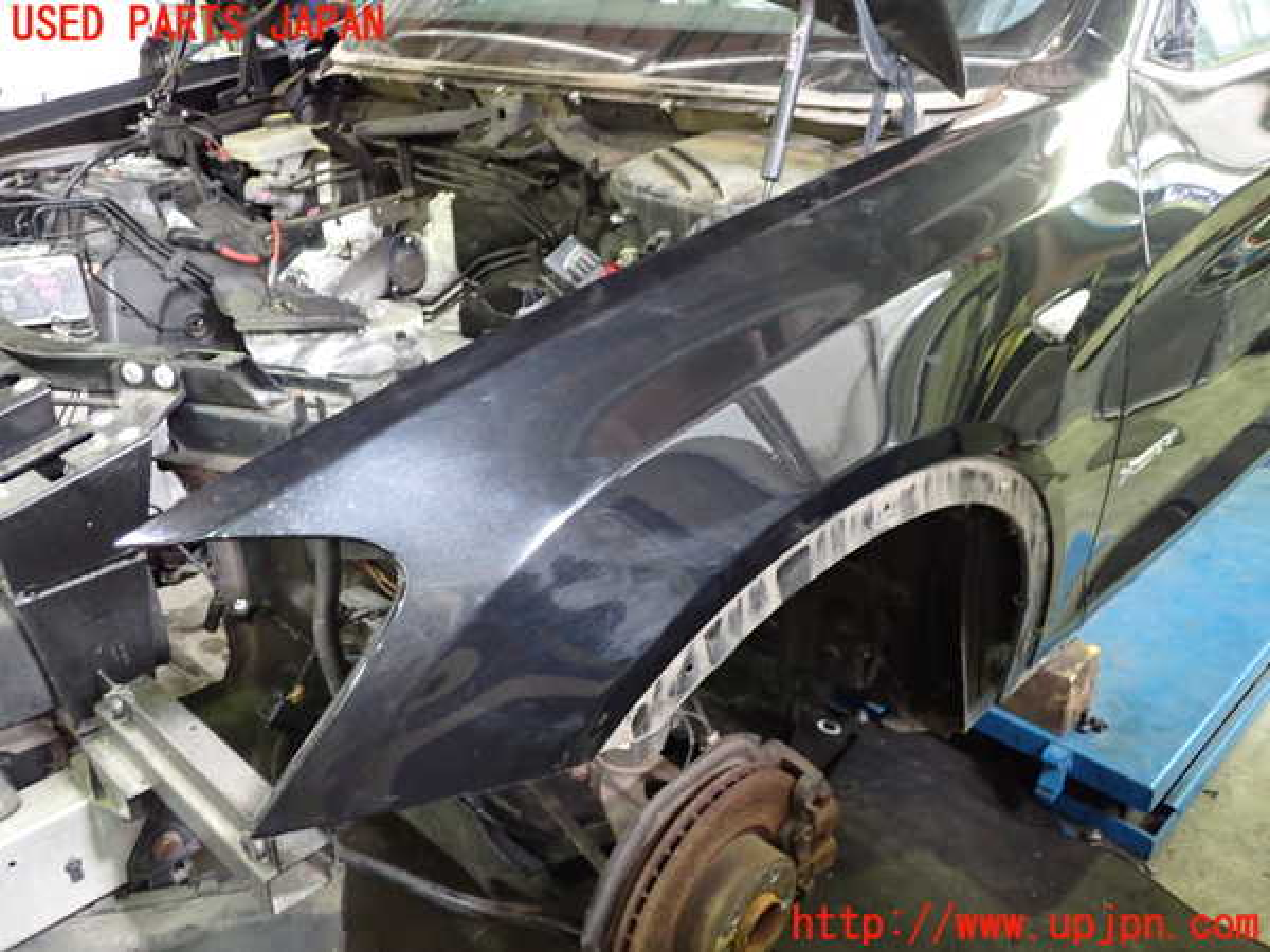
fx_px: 1101
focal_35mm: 30
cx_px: 635
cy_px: 476
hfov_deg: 60.0
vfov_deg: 46.8
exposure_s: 1/25
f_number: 2.3
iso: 800
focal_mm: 5.4
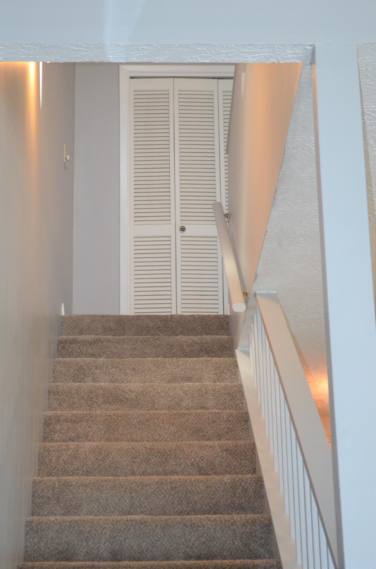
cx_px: 188
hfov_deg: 16.5
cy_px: 284
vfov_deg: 24.7
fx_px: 1299
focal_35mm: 82
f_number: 5.6
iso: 1800
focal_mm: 55
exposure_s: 1/60
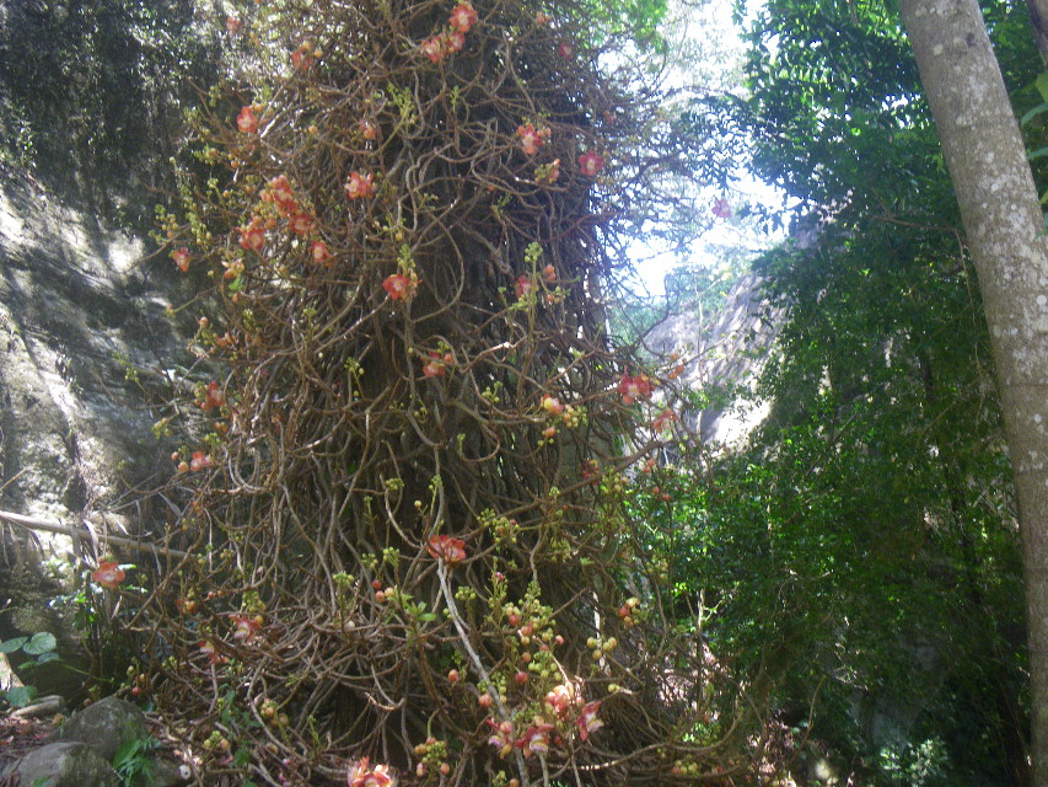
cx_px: 524
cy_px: 394
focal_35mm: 28
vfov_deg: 49.8
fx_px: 848
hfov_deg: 63.4
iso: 160
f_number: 3.5
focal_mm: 5
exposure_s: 1/50
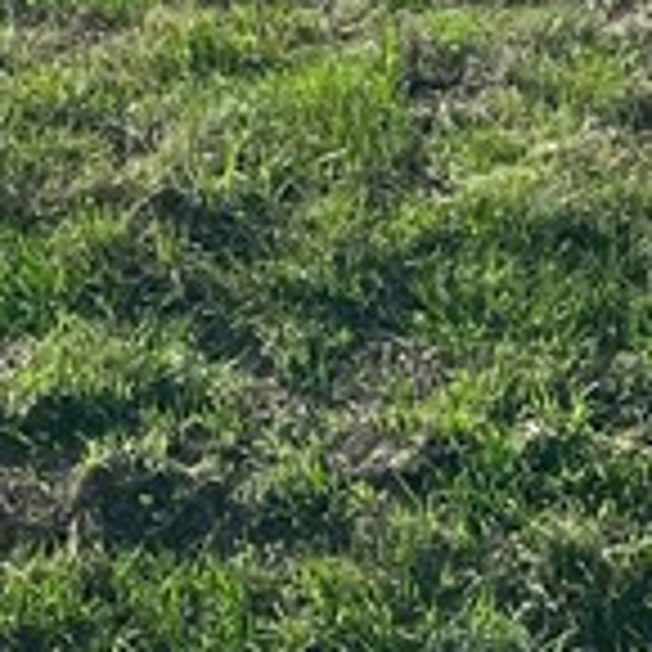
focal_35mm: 162
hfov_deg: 10.4
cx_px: -387
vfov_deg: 9.8
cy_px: -782
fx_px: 3452
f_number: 1.5
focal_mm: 5.7
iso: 50
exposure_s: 1/12658
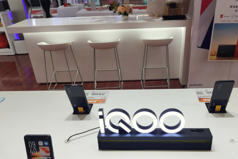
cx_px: 138
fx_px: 218
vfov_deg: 39.4
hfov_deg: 56.9
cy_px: 108
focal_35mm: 33
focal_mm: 4.75
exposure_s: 1/100
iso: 120
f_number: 1.75
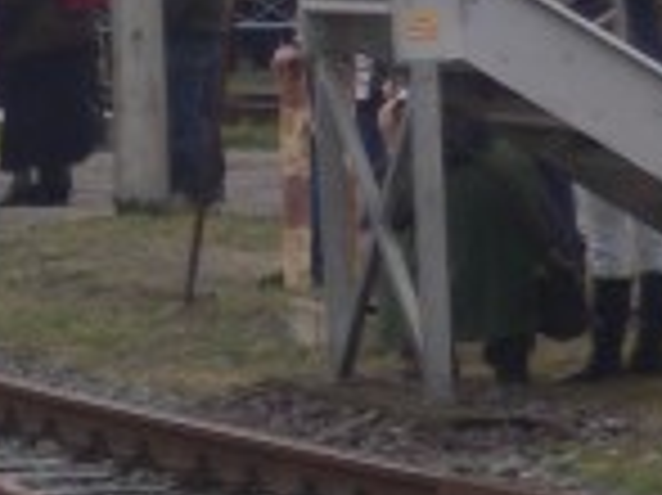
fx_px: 9554
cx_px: -725
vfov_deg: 3.0
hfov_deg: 3.9
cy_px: -322
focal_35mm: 500
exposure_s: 1/100
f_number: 5
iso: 100
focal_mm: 17.4
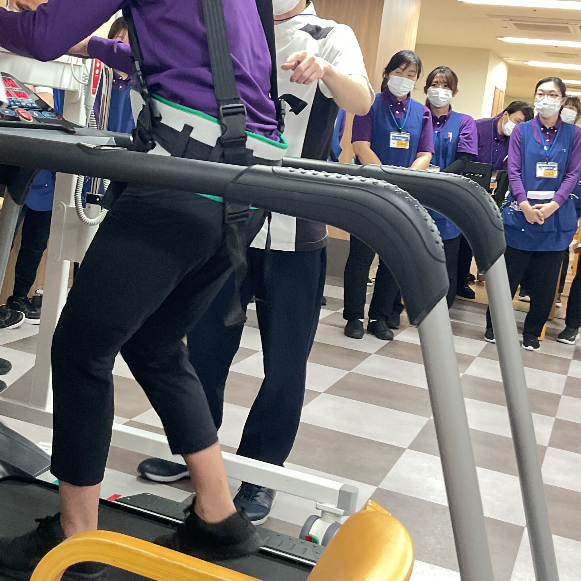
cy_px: 181
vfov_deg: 33.0
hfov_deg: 33.1
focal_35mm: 51
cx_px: 196
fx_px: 968
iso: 250
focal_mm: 3
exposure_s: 1/40
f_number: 1.8
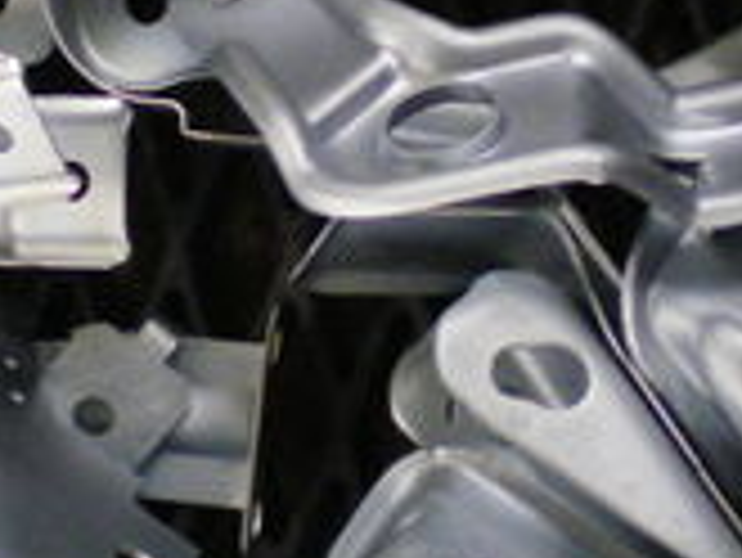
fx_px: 3153
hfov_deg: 12.9
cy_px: 153
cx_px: -292
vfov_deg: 10.1
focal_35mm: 147
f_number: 3.1
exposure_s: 1/30
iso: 320
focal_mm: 6.3
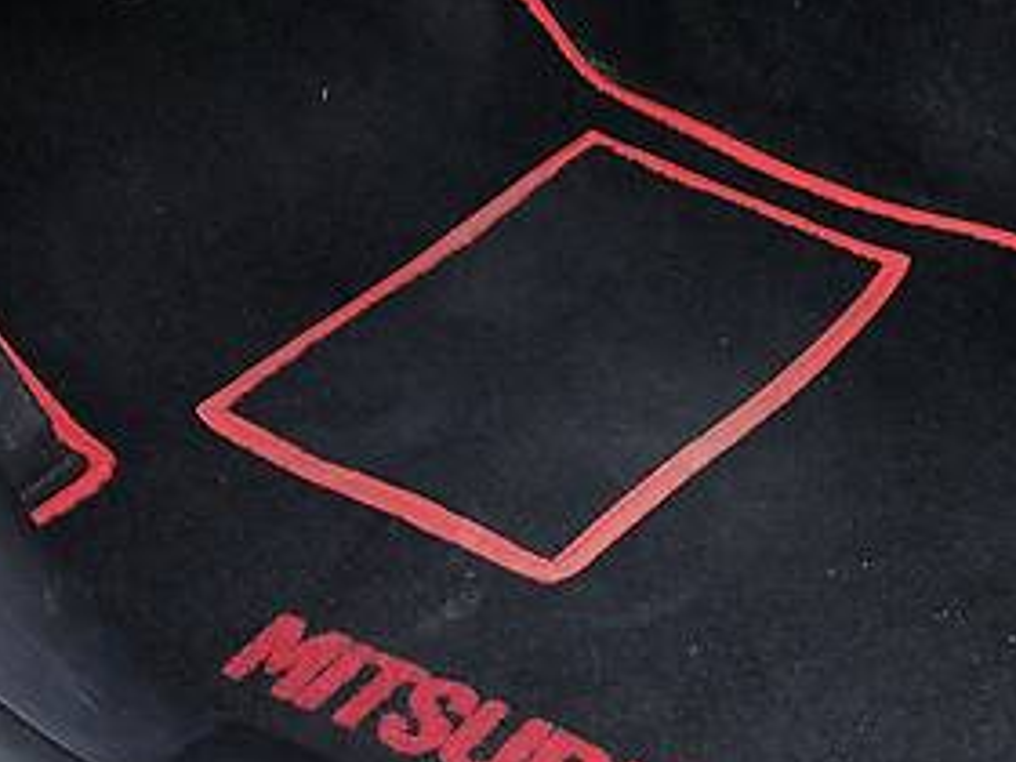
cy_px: -25
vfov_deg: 17.9
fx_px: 2348
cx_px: 795
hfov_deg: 24.1
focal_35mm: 80
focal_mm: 4
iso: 32
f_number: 1.8
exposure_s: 1/120
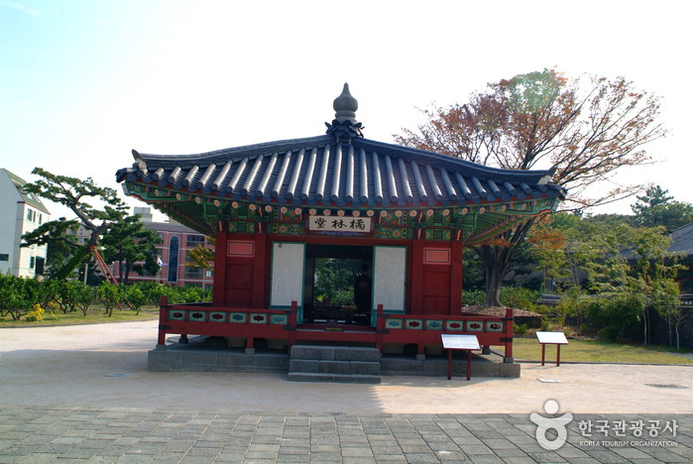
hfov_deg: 61.9
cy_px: 232
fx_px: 578
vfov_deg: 43.7
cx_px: 346
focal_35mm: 30
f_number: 6.7
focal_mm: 20
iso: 100
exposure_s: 1/180
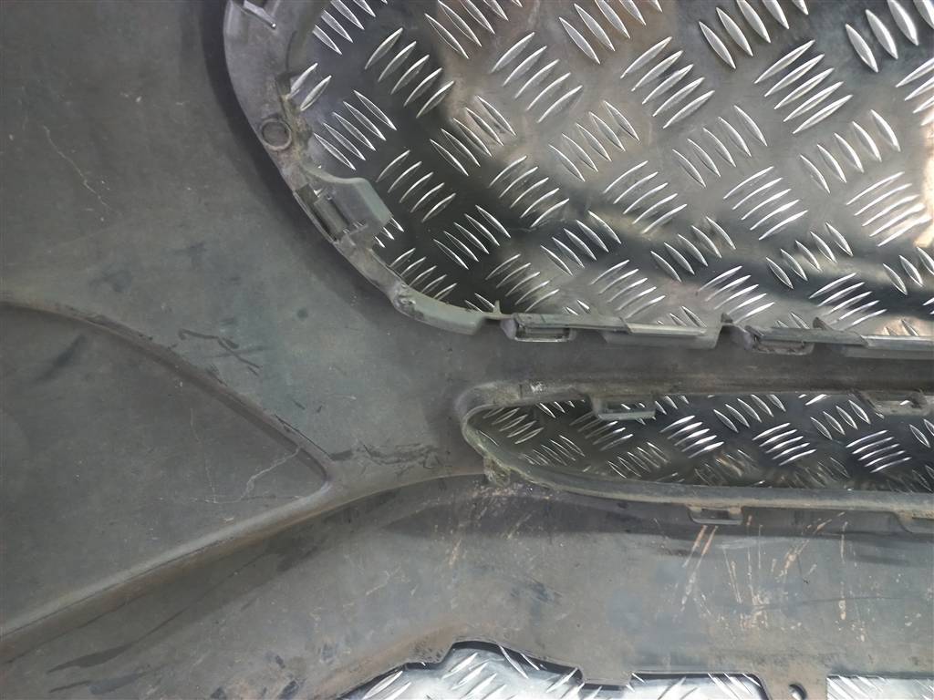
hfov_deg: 69.4
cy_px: 350
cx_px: 467
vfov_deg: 54.9
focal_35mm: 25
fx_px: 675
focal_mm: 4.6
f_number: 1.8
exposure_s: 1/50
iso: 160
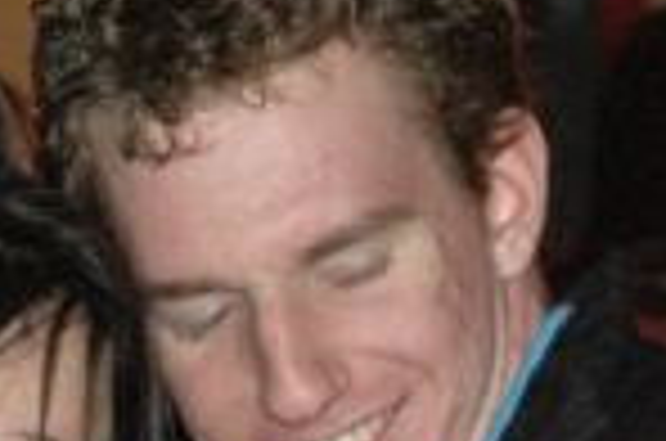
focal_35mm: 428
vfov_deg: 3.2
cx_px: 266
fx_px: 7901
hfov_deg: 4.8
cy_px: 612
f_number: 5
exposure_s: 1/60
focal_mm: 70
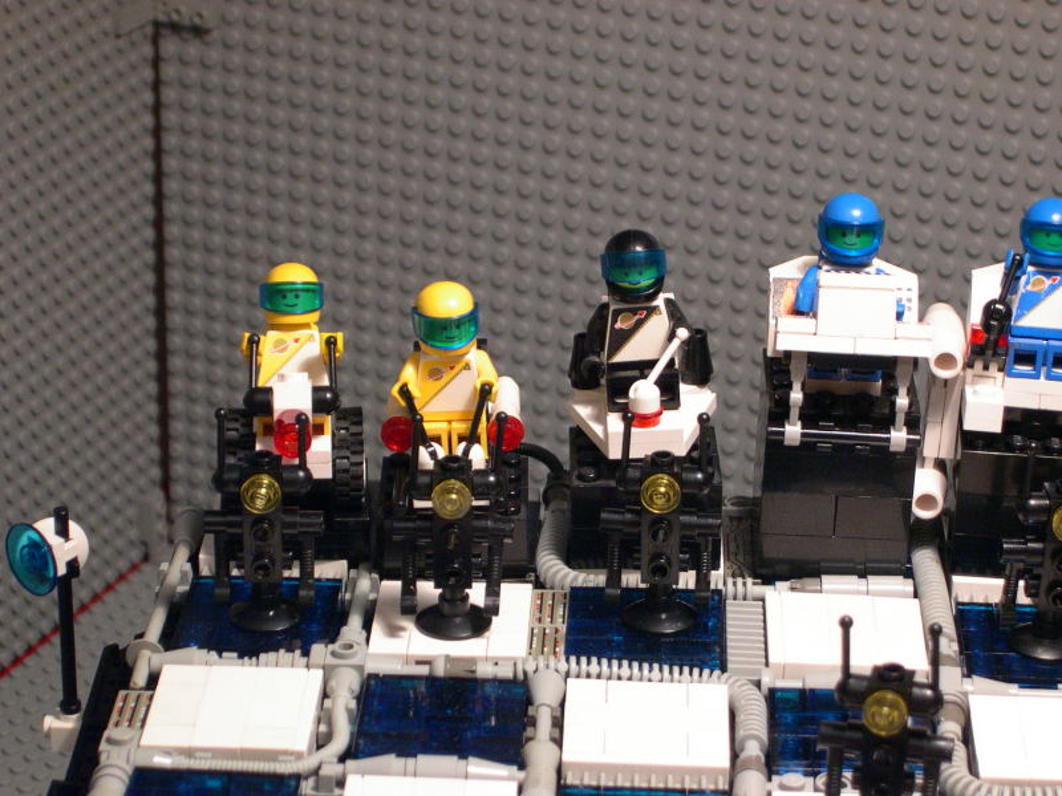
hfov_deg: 17.3
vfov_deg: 13.0
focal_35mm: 114
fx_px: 3497
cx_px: 531
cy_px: 398
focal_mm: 24
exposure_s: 1/23.1
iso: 400
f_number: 4.9
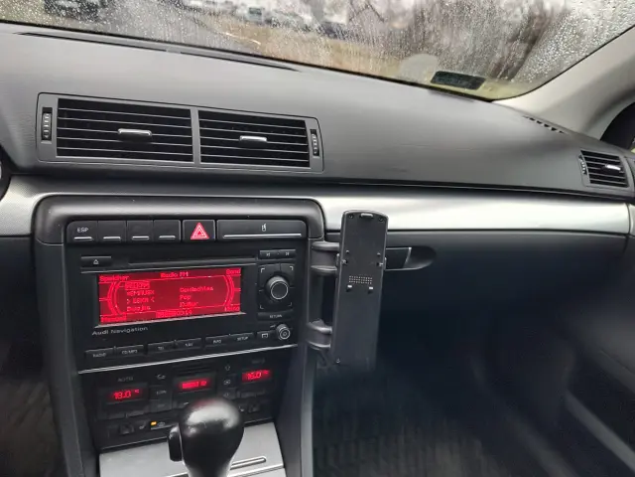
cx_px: 318
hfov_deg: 73.9
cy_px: 238
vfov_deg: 58.9
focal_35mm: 23
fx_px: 422
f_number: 1.8
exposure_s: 1/50
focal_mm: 5.56
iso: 108
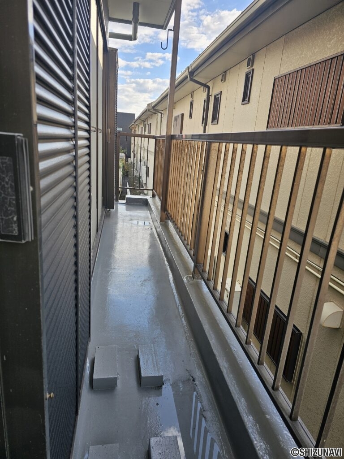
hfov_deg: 58.9
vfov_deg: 73.9
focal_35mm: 23
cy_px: 230
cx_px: 172
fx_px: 305
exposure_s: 1/208
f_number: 1.7
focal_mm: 6.3
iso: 10
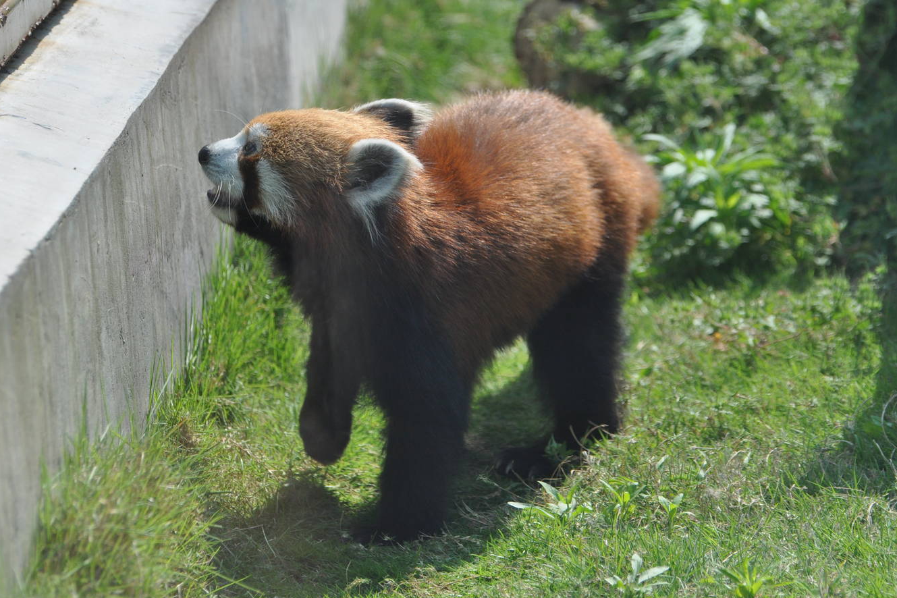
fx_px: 6518
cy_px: 299
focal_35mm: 262
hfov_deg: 7.9
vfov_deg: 5.3
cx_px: 425
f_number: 4.8
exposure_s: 1/1000
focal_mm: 145
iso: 400
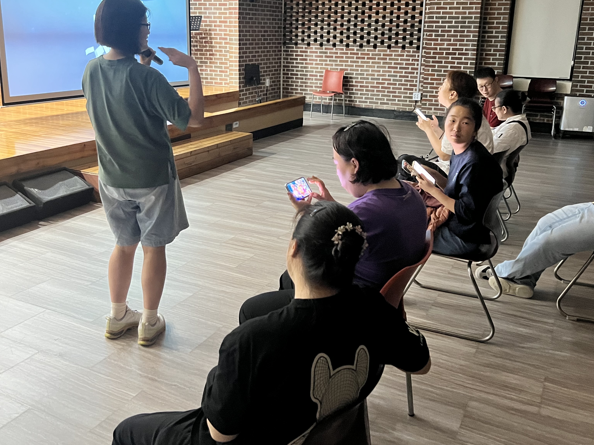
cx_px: 287
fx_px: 583
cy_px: 176
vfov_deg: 41.6
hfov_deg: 53.9
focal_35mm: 34
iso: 640
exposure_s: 1/40
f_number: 1.5
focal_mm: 5.7
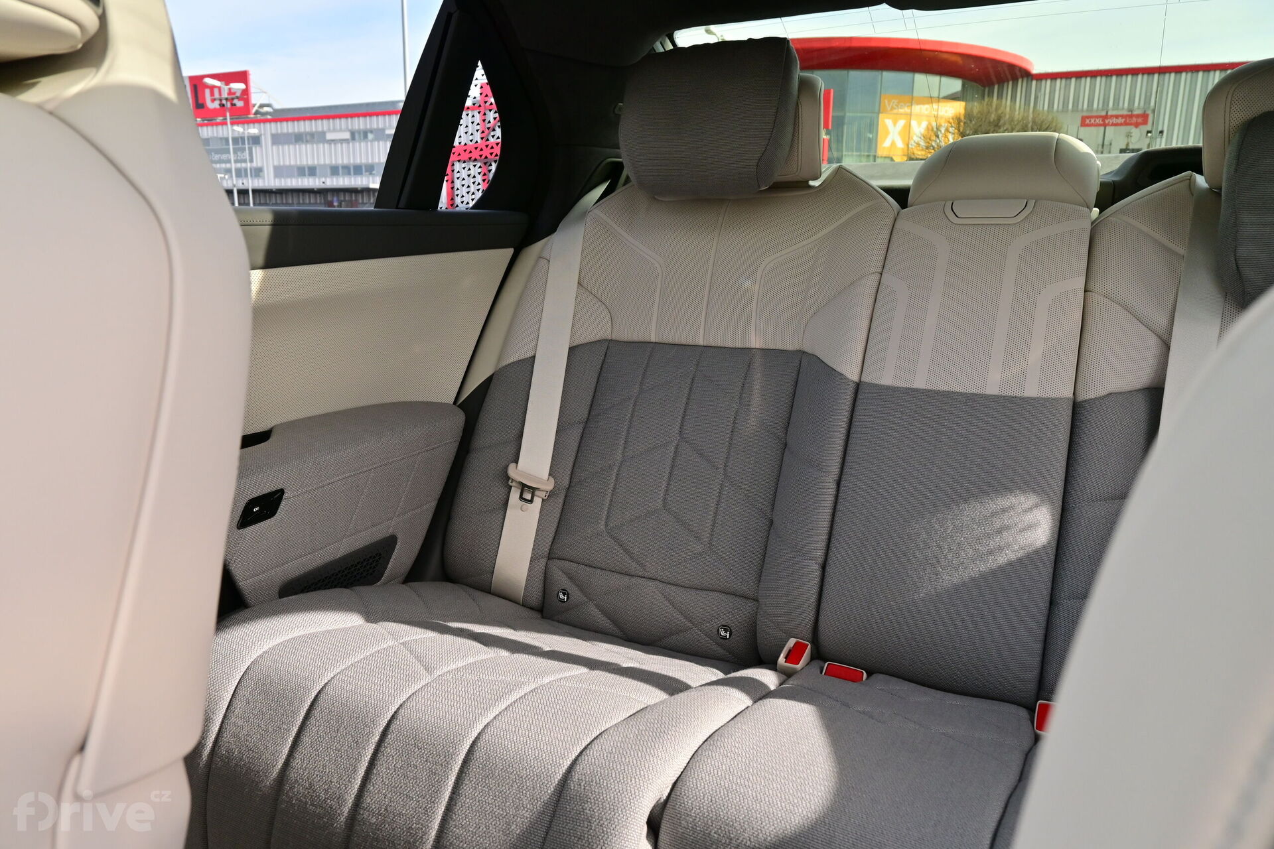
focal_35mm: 24
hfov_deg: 73.7
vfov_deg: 53.1
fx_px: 849
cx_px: 637
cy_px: 424
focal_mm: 16
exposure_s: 1/200
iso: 400
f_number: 6.3
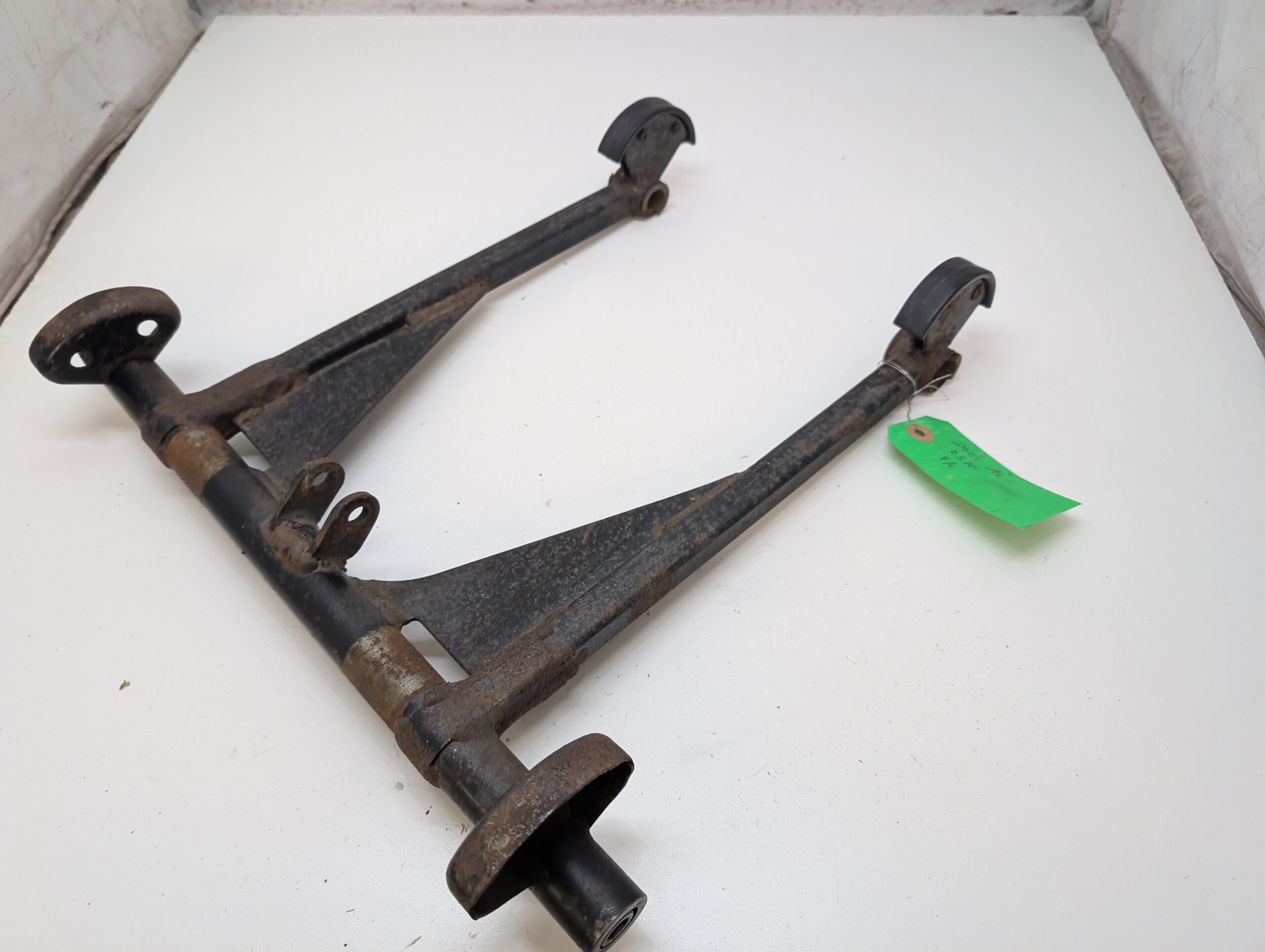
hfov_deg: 71.5
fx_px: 878
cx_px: 632
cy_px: 476
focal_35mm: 24
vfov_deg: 56.9
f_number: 1.68
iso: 209
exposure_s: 1/98.7
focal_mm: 6.9
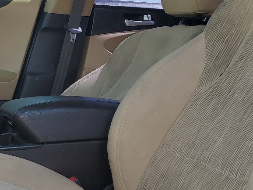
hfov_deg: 25.5
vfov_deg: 20.4
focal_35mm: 72
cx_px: -9
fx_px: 526
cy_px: 96
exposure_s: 1/385
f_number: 1.5
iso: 50
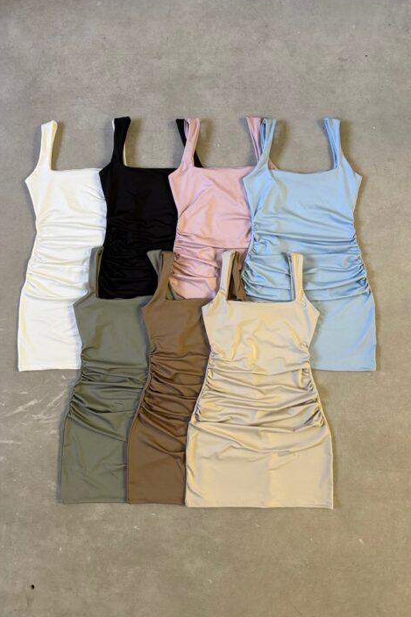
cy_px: 300
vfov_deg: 69.4
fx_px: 445
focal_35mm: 26
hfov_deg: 49.5
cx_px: 204
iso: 250
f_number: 1.78
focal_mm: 6.76
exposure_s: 1/60
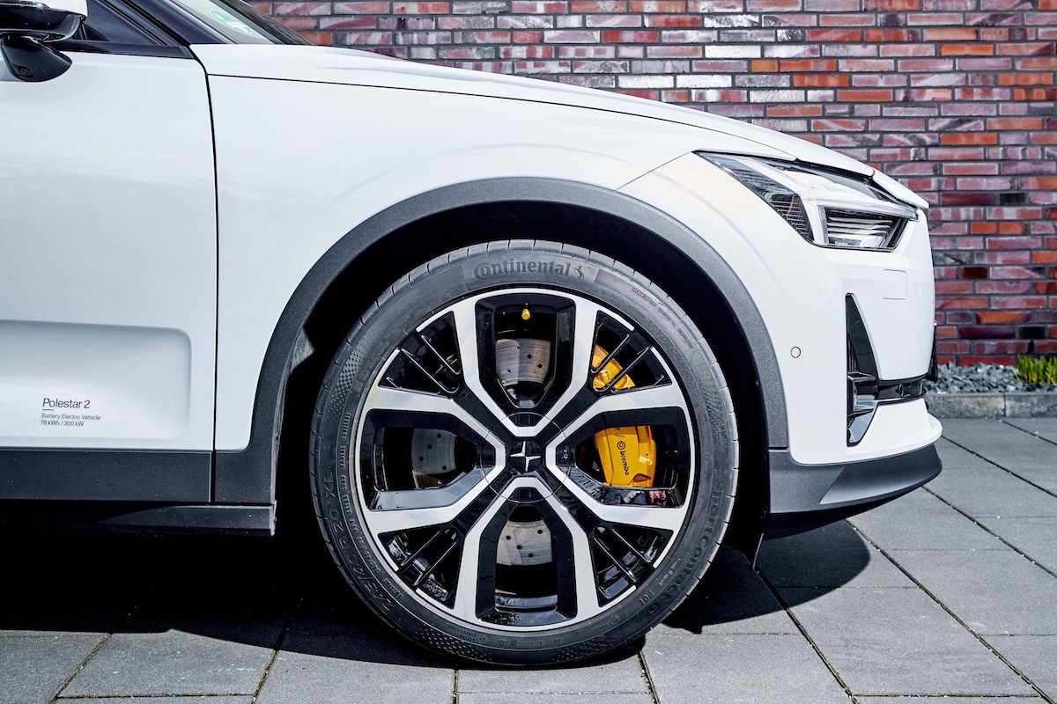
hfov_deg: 58.7
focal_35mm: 32
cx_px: 528
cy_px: 352
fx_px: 939
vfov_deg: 41.1
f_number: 6.3
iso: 100
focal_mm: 32
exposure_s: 1/100
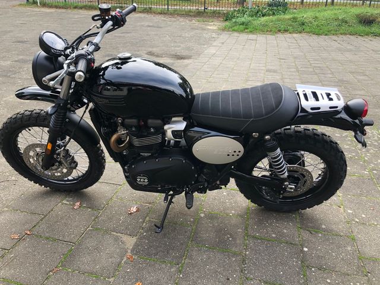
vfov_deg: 49.7
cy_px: 142
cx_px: 190
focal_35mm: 28
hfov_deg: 63.4
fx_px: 307
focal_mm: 3.99
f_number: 1.8
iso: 25
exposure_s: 1/120
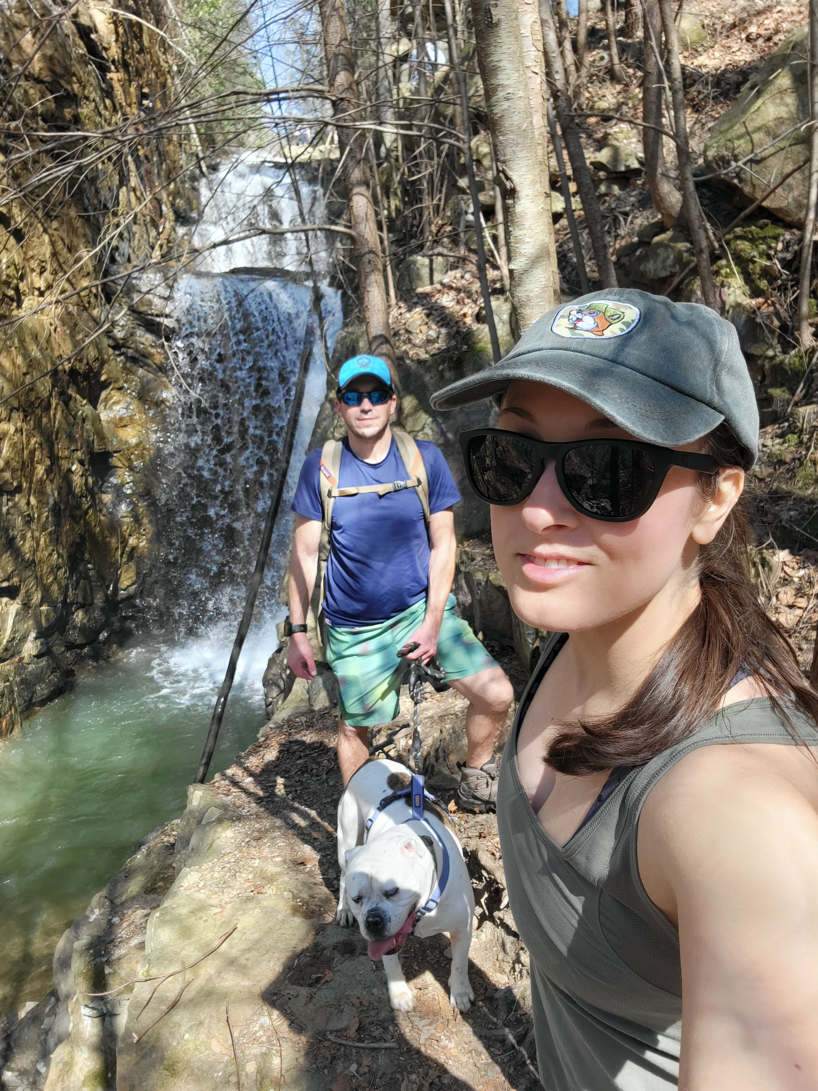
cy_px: 546
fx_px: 788
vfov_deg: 69.4
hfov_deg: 54.9
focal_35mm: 25
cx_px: 409
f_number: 2.2
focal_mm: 3.3
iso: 50
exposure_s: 1/274
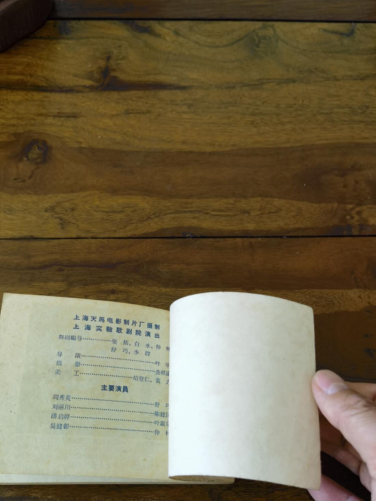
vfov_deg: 55.1
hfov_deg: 42.8
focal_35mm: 33
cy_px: 289
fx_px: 478
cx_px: 154
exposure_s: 1/120
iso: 100
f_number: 1.9
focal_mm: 6.67
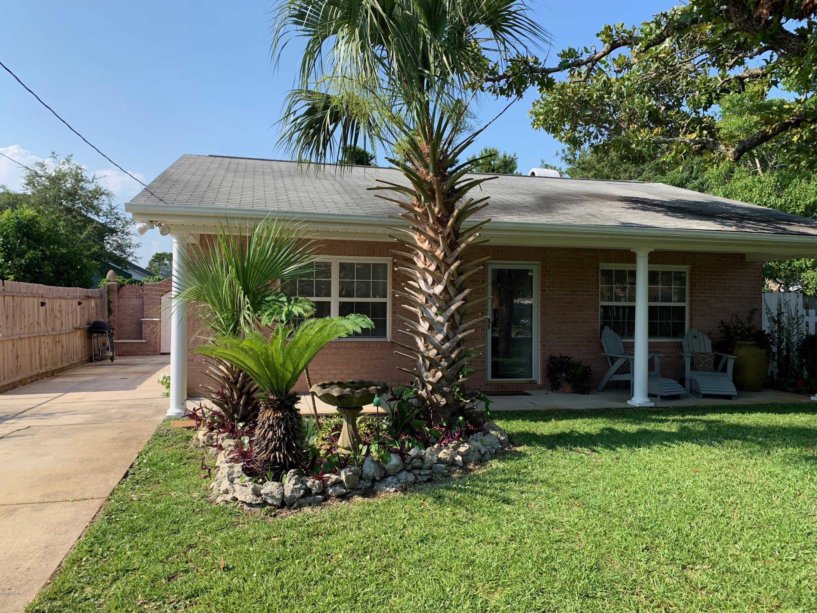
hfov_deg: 67.3
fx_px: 614
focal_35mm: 26
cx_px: 408
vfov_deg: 53.1
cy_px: 306
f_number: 1.8
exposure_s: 1/1250
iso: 25
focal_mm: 4.25
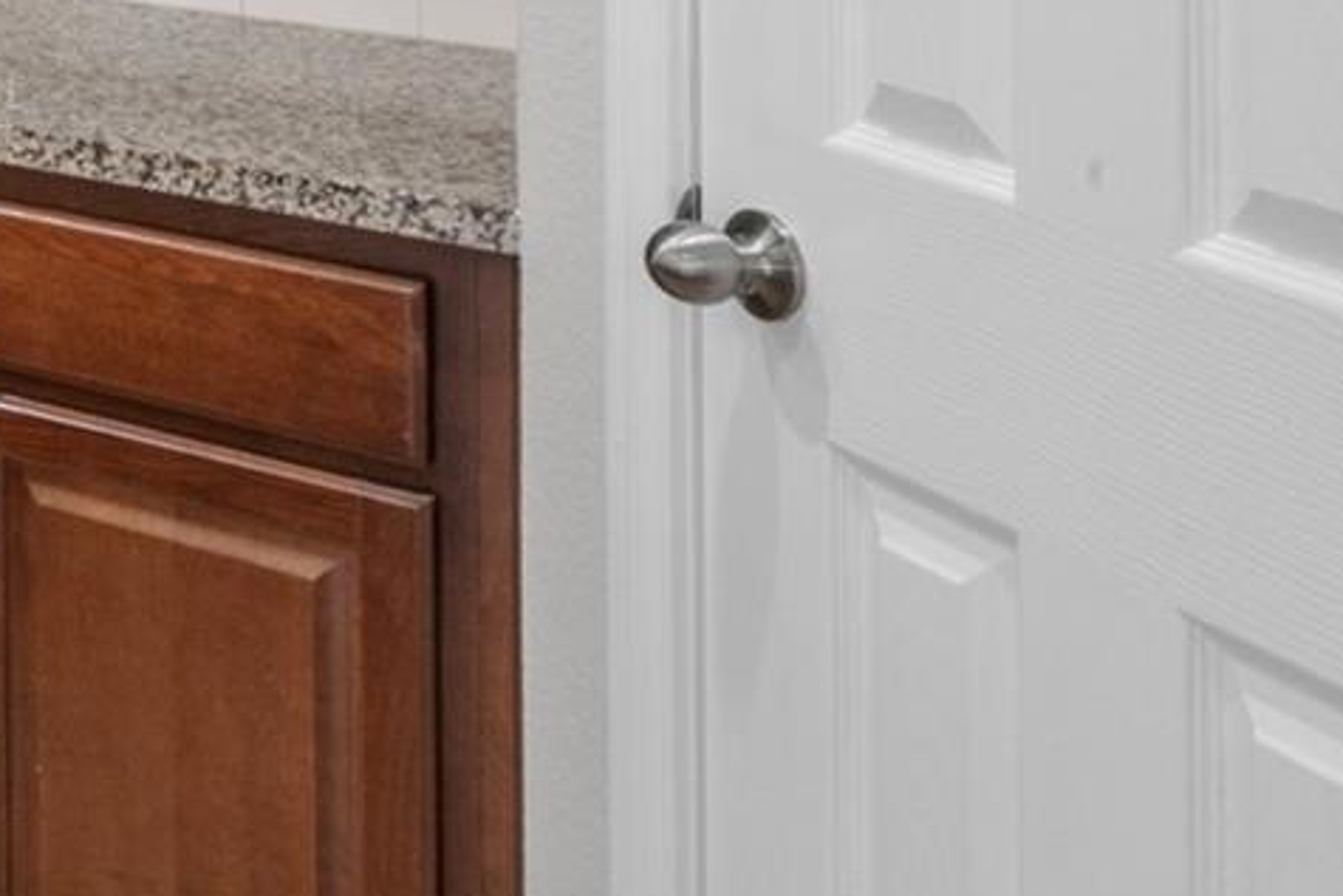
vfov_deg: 17.7
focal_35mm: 69
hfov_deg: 19.9
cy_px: -456
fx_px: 2575
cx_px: -1171
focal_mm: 16
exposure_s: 13
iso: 250
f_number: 9
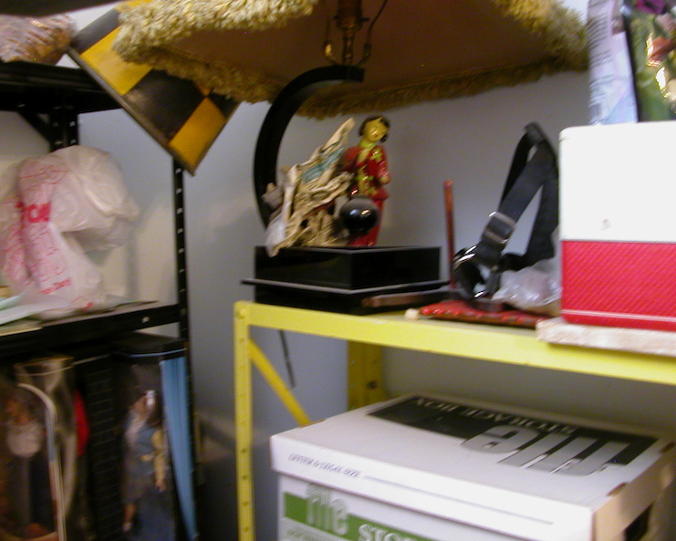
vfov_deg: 38.2
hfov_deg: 46.8
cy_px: 270
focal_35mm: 39
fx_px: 780
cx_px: 339
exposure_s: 1/4.7
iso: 200
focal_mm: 5.6
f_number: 2.7
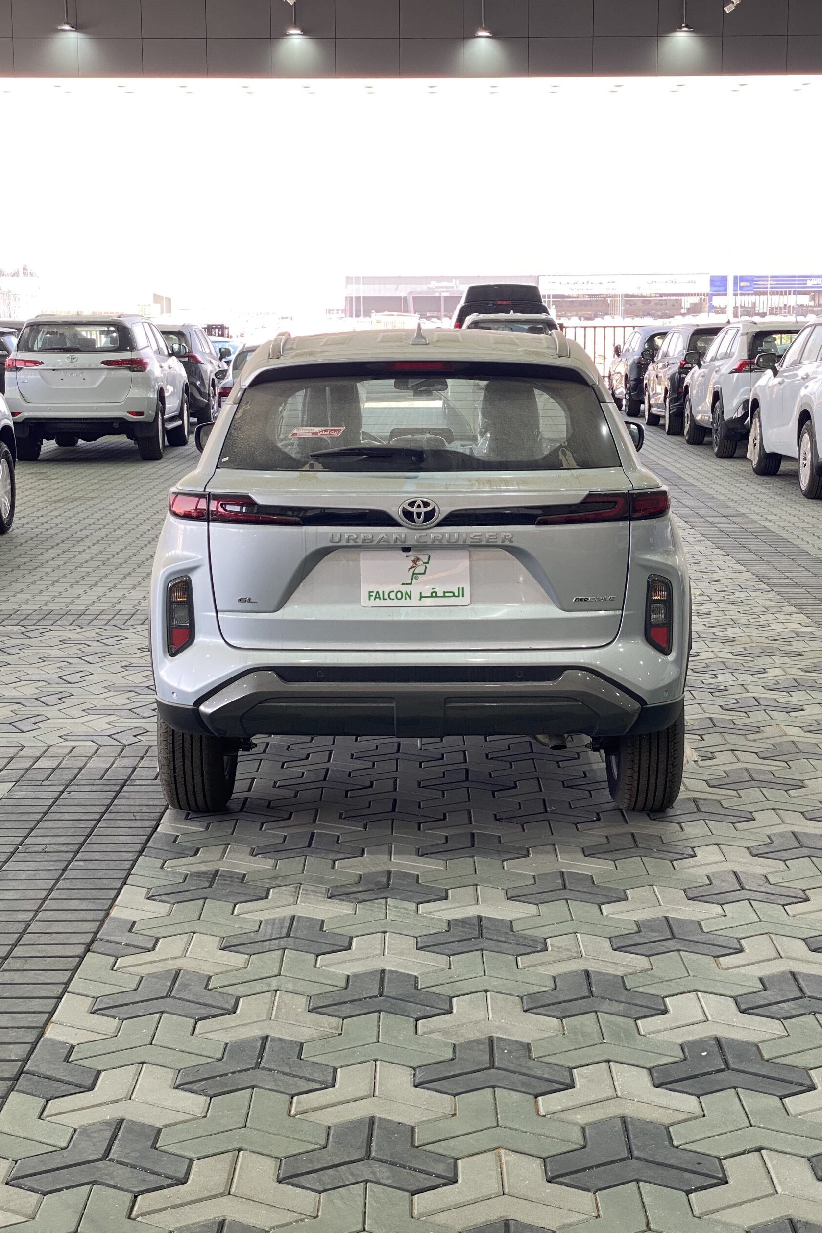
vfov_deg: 36.2
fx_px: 1884
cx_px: 418
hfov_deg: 24.6
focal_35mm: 55
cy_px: 613
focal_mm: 6
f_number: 2
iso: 50
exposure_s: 1/122
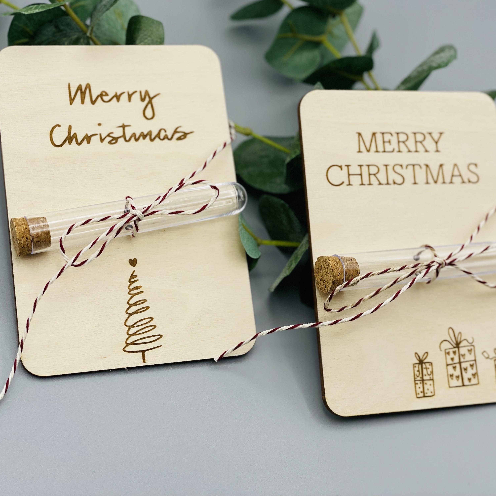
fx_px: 1005
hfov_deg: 27.7
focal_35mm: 62
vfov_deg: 27.7
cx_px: 235
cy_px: 245
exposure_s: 1/318
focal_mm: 6
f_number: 2
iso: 32
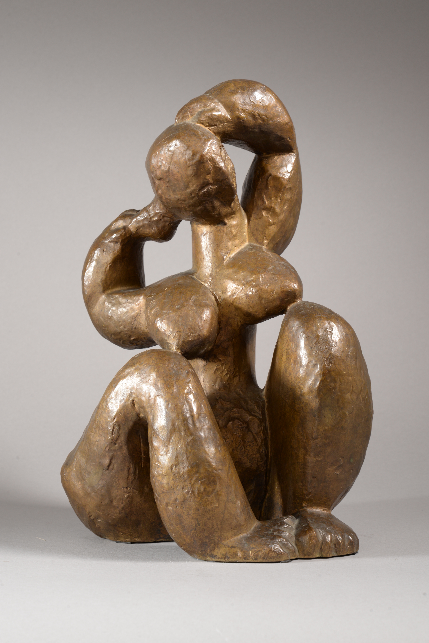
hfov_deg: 16.1
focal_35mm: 85
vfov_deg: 23.9
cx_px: 214
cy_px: 322
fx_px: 1518
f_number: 14
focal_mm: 85
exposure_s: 1/125
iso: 320
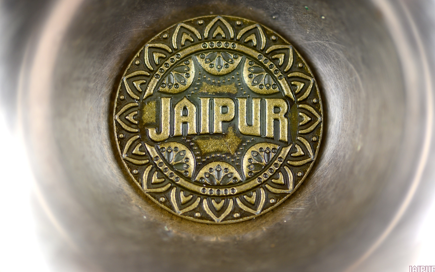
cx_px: 219
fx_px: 1281
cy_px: 132
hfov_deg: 19.3
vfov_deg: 12.1
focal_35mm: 108
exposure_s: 1/100
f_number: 3.5
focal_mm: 105
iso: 500
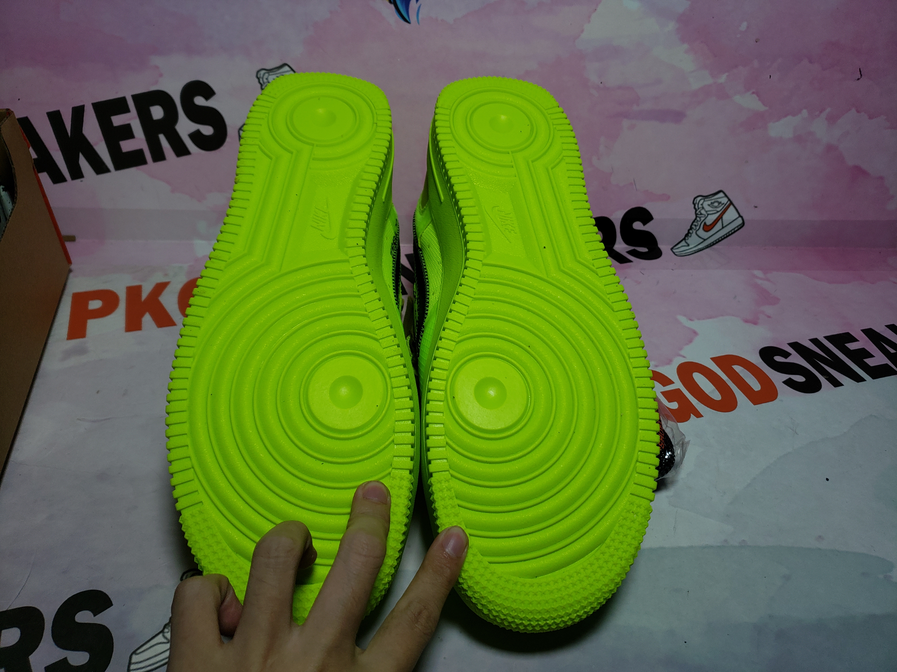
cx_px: 448
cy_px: 336
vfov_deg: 53.1
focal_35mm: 26
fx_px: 674
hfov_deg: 67.3
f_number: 1.5
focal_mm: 4.3
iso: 50
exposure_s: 1/1501
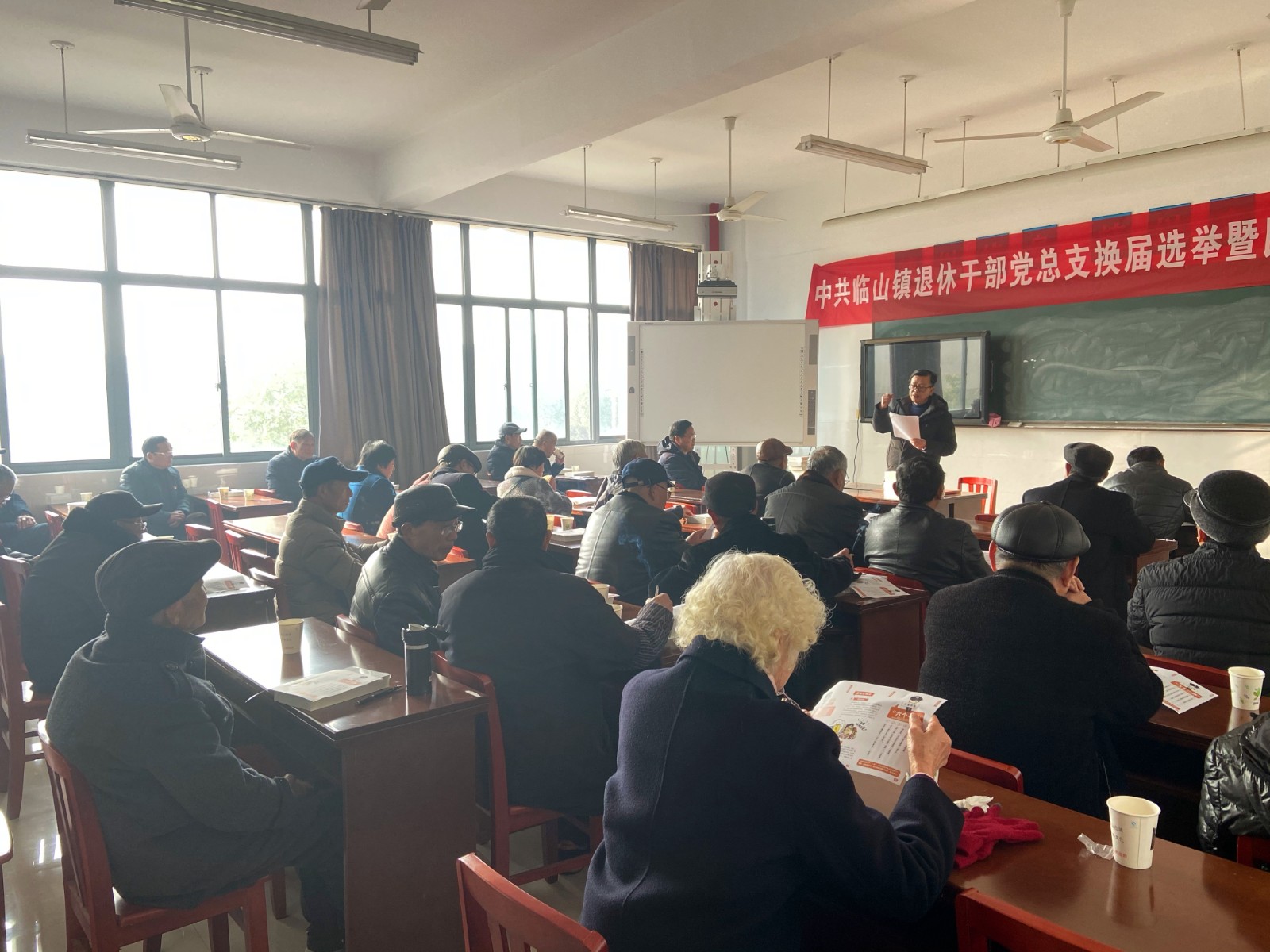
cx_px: 635
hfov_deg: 67.3
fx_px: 954
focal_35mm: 26
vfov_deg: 53.1
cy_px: 476
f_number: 1.8
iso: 125
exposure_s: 1/121
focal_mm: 4.25
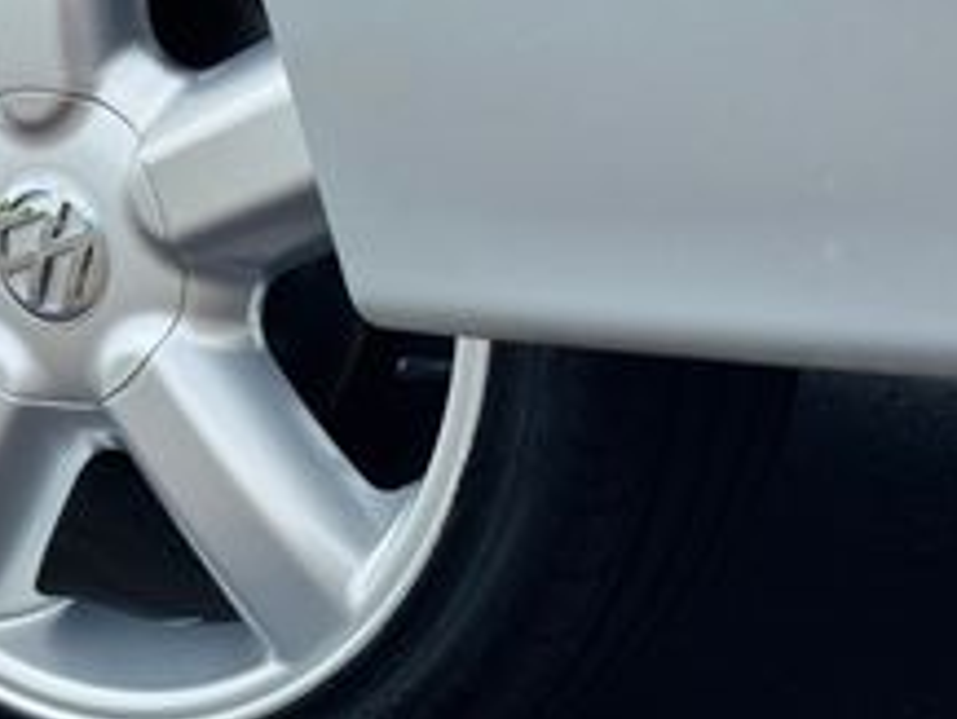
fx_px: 2877
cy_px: 309
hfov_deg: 18.5
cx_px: 35
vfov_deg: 14.2
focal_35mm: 104
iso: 64
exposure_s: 1/2959
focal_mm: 6.76
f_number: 1.78
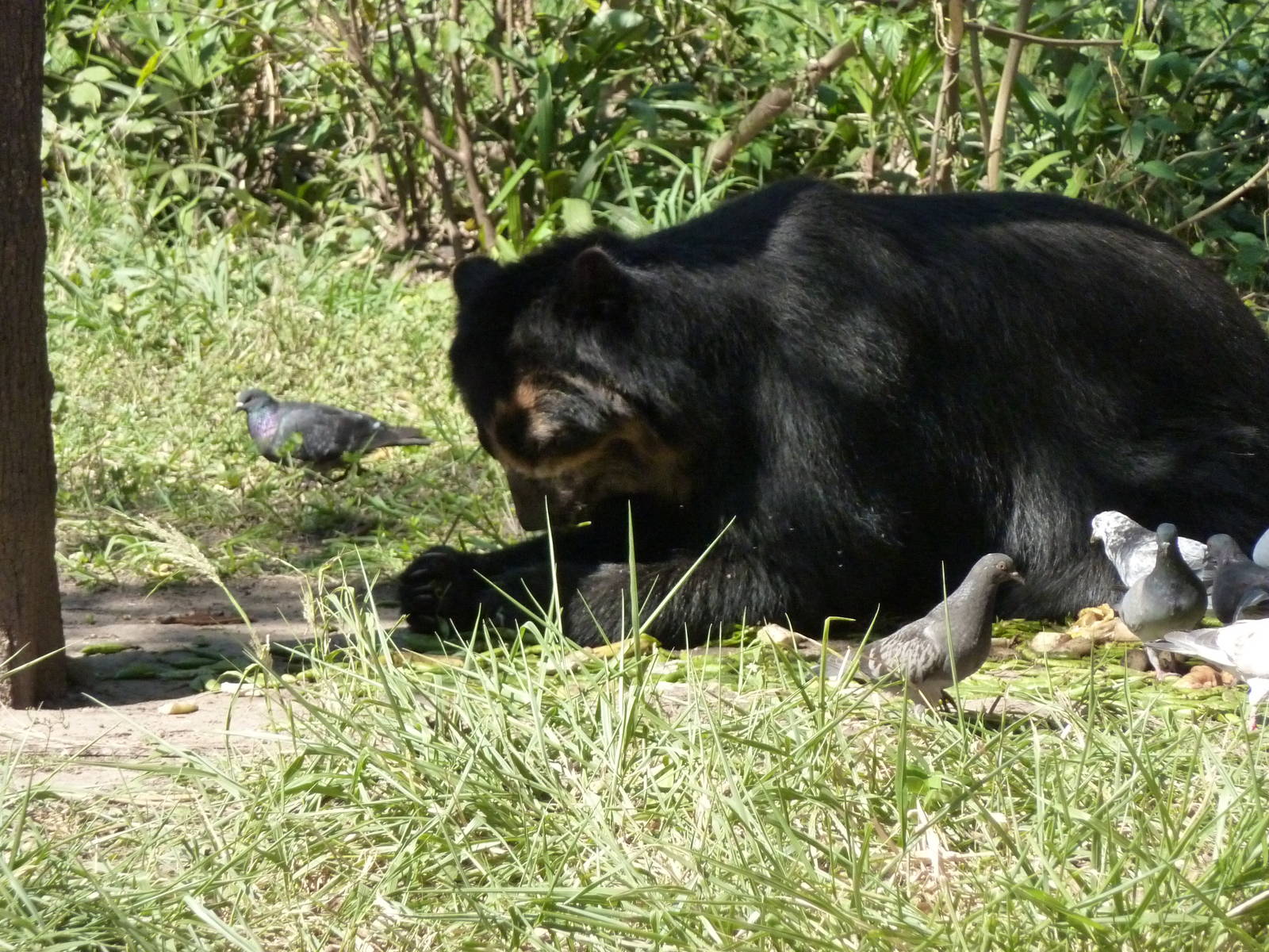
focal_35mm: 300
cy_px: 476
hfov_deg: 6.6
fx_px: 10998
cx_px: 634
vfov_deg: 5.0
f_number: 4.9
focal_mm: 49.2
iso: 500
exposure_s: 1/500
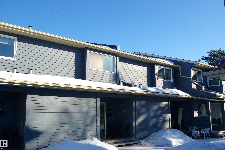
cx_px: 112
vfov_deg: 36.9
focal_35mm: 36
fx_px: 225
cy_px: 75
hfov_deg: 53.1
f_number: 13
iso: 800
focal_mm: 24
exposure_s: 1/750
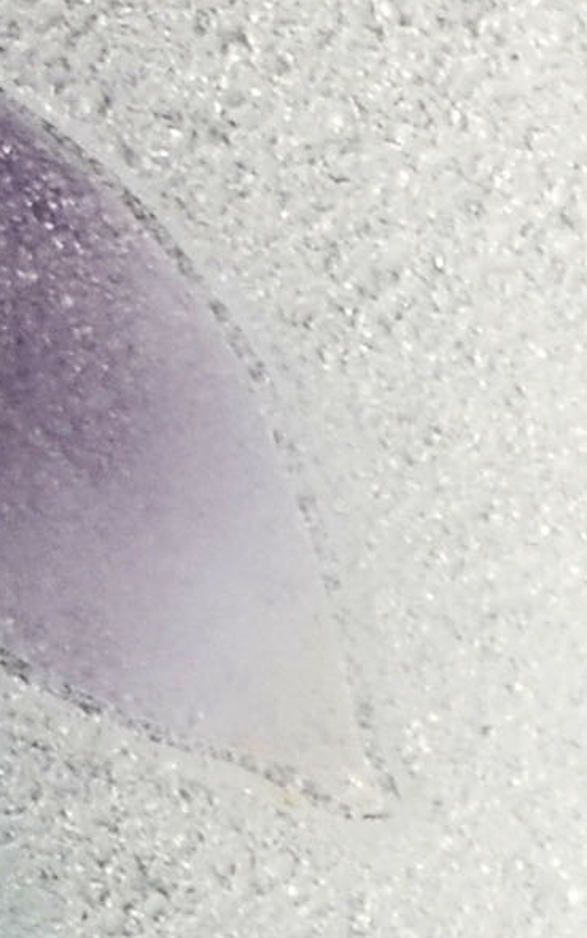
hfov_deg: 2.5
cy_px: -65
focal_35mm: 510
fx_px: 13048
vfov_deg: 4.1
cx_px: -1826
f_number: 16
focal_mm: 40
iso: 100
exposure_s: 1/80
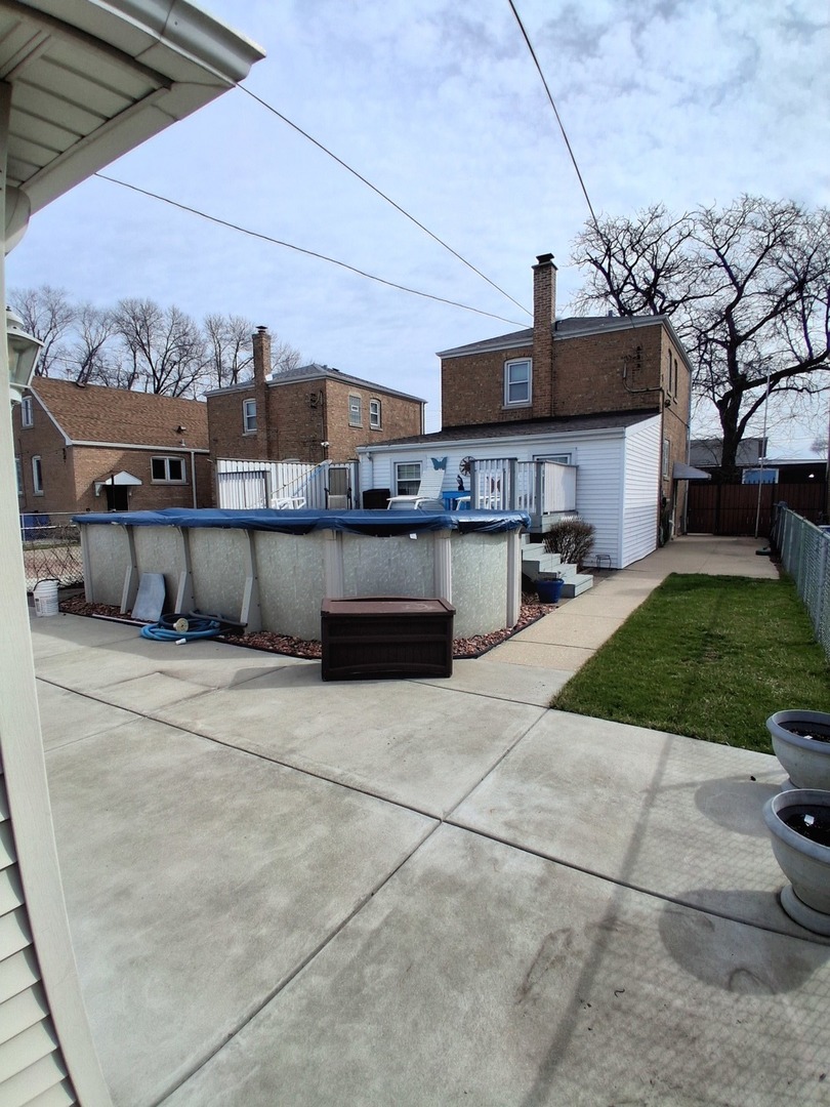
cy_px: 554
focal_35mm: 17
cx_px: 415
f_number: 2.2
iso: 50
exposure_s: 1/2278
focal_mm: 1.4
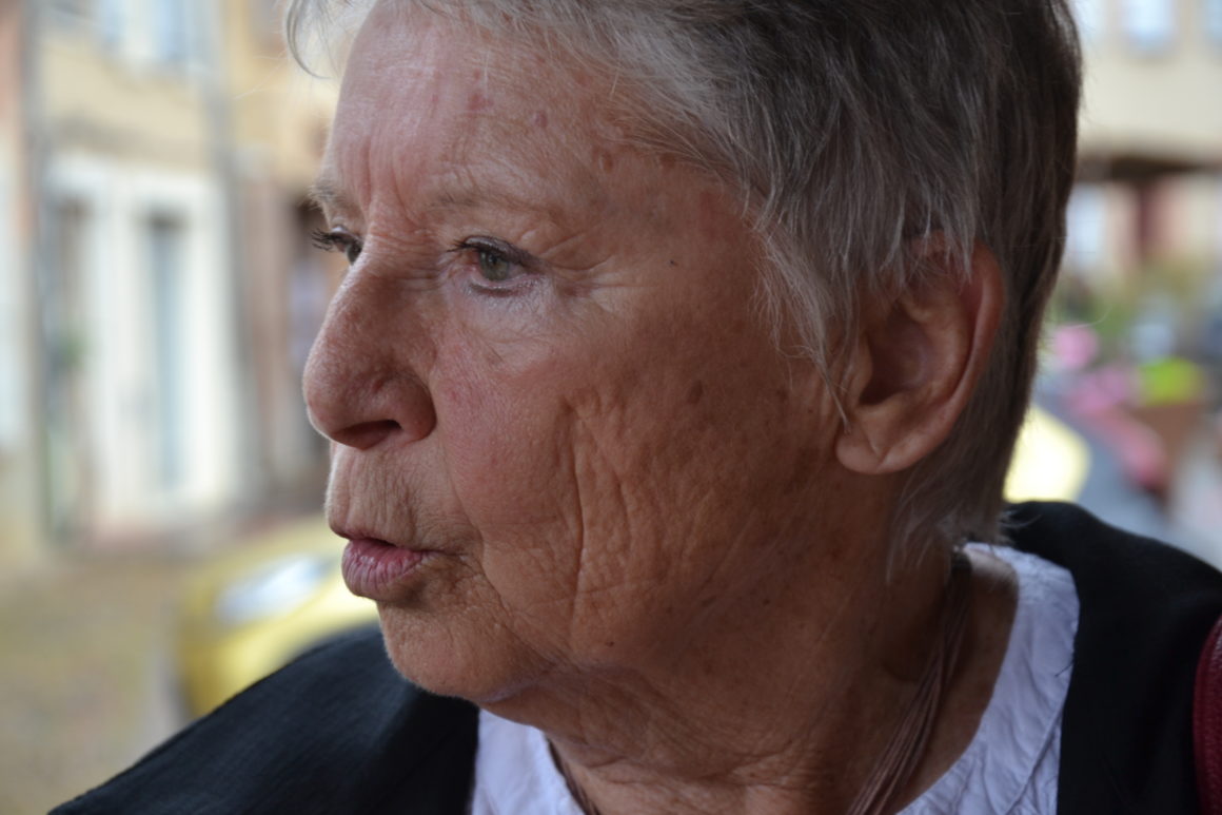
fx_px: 3818
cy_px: 408
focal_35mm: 112
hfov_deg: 18.2
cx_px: 611
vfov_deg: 12.2
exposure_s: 1/125
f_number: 5.6
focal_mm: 75
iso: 280
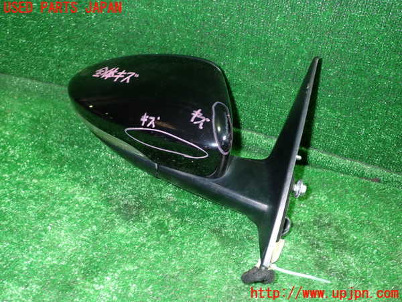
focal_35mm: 32
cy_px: 151
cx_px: 201
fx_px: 372
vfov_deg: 44.2
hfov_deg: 56.8
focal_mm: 5.79
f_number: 2.4
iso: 200
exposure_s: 1/30
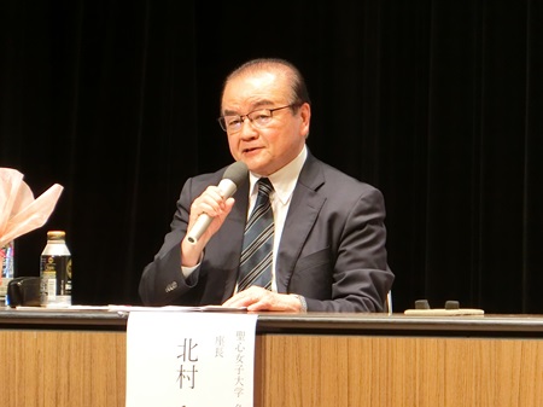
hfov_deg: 5.0
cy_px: 204
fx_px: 6161
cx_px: 272
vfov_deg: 3.8
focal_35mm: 393
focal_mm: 70.1
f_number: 5.7
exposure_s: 1/30
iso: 800
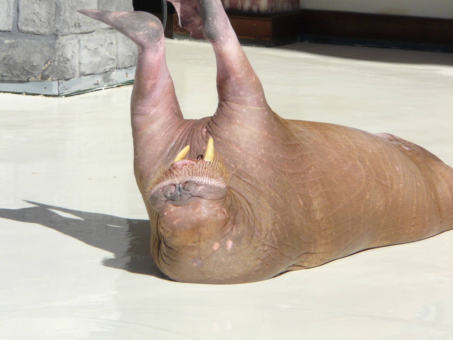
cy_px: 170
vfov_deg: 3.0
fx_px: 6596
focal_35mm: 504
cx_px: 226
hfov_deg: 3.9
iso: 100
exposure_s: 1/400
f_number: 5.6
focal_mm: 82.8
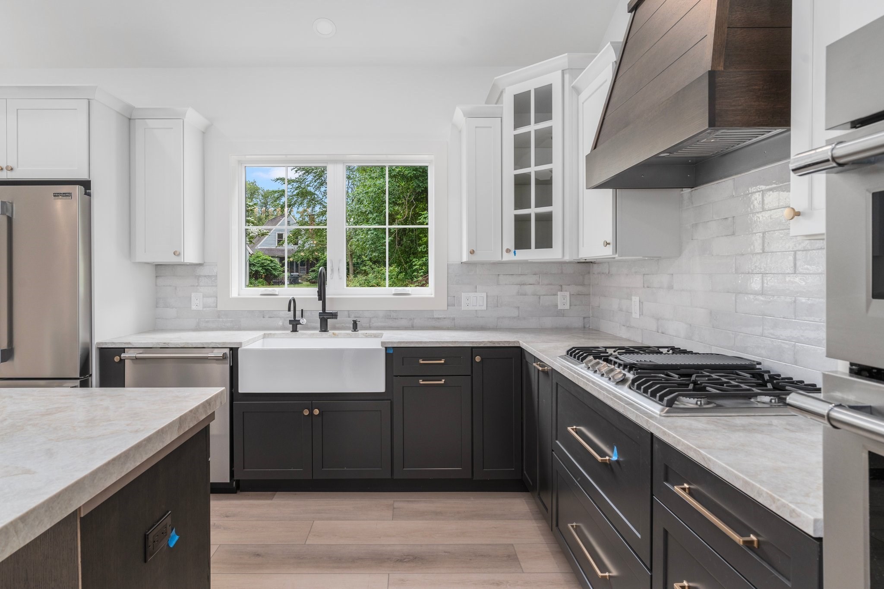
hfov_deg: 84.0
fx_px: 491
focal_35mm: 20
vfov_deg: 61.9
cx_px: 442
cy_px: 294
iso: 640
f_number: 7.1
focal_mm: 20
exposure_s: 1/30
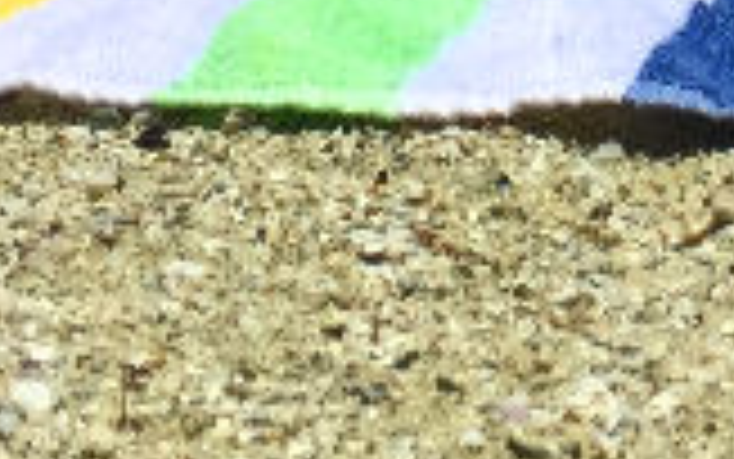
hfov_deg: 13.5
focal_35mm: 151
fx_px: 3022
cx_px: 851
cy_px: -774
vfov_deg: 7.8
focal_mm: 4.15
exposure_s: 1/7937
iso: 32
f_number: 2.2
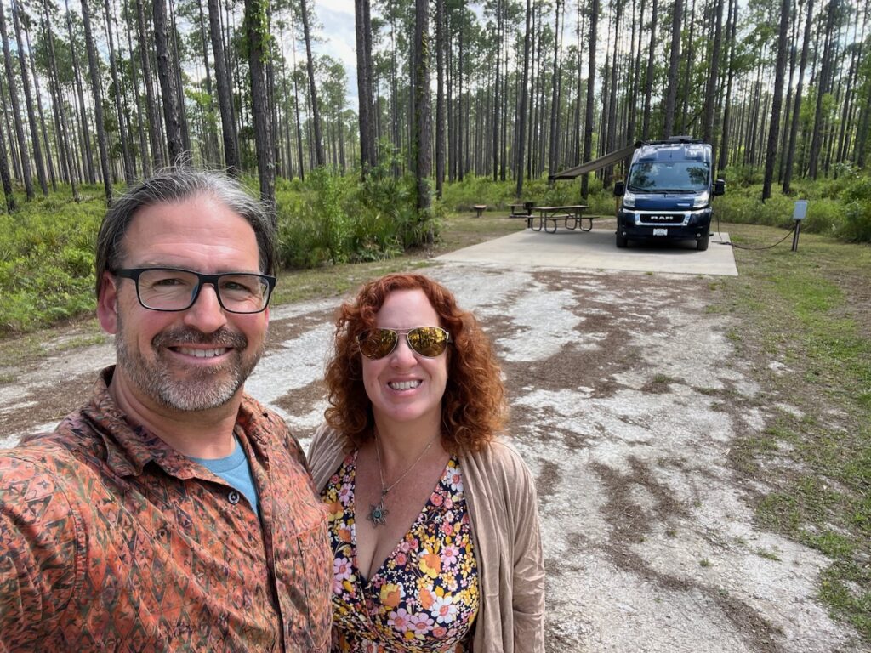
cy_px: 326
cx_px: 436
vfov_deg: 58.9
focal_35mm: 23
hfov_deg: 73.9
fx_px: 579
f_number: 2.2
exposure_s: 1/198
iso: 32
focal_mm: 2.71
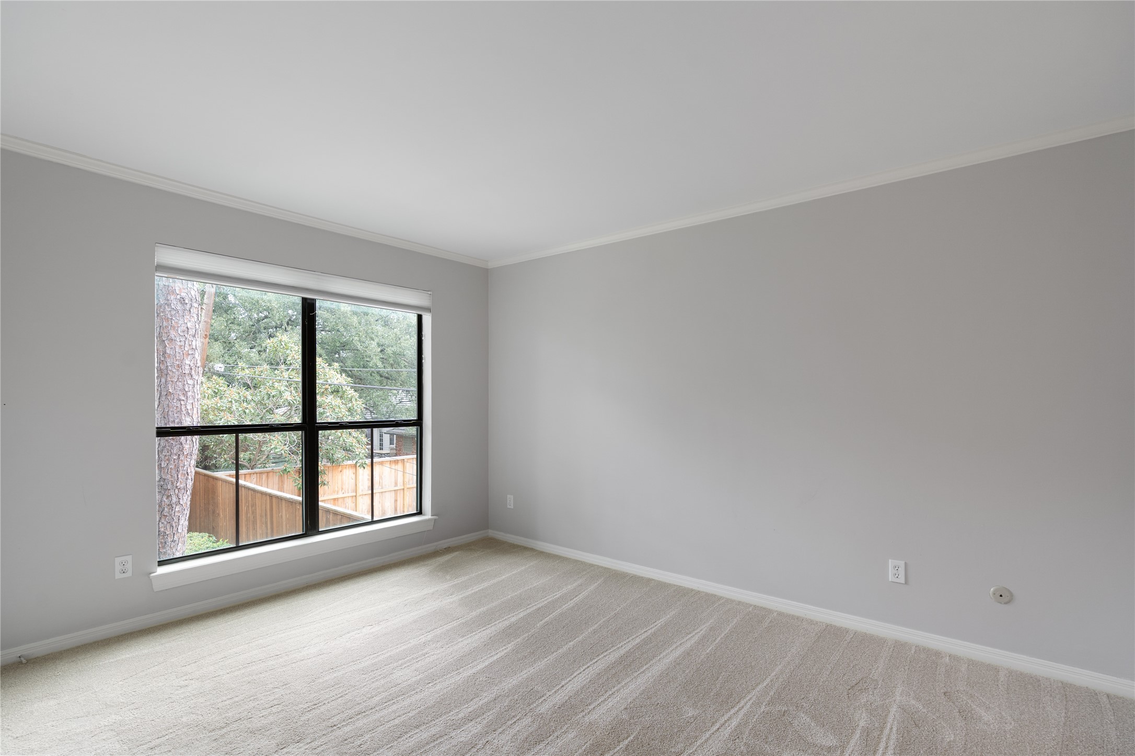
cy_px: 378
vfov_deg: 73.7
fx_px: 504
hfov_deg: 96.7
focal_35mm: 16
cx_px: 568
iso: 400
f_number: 6.3
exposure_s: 1/10
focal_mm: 16
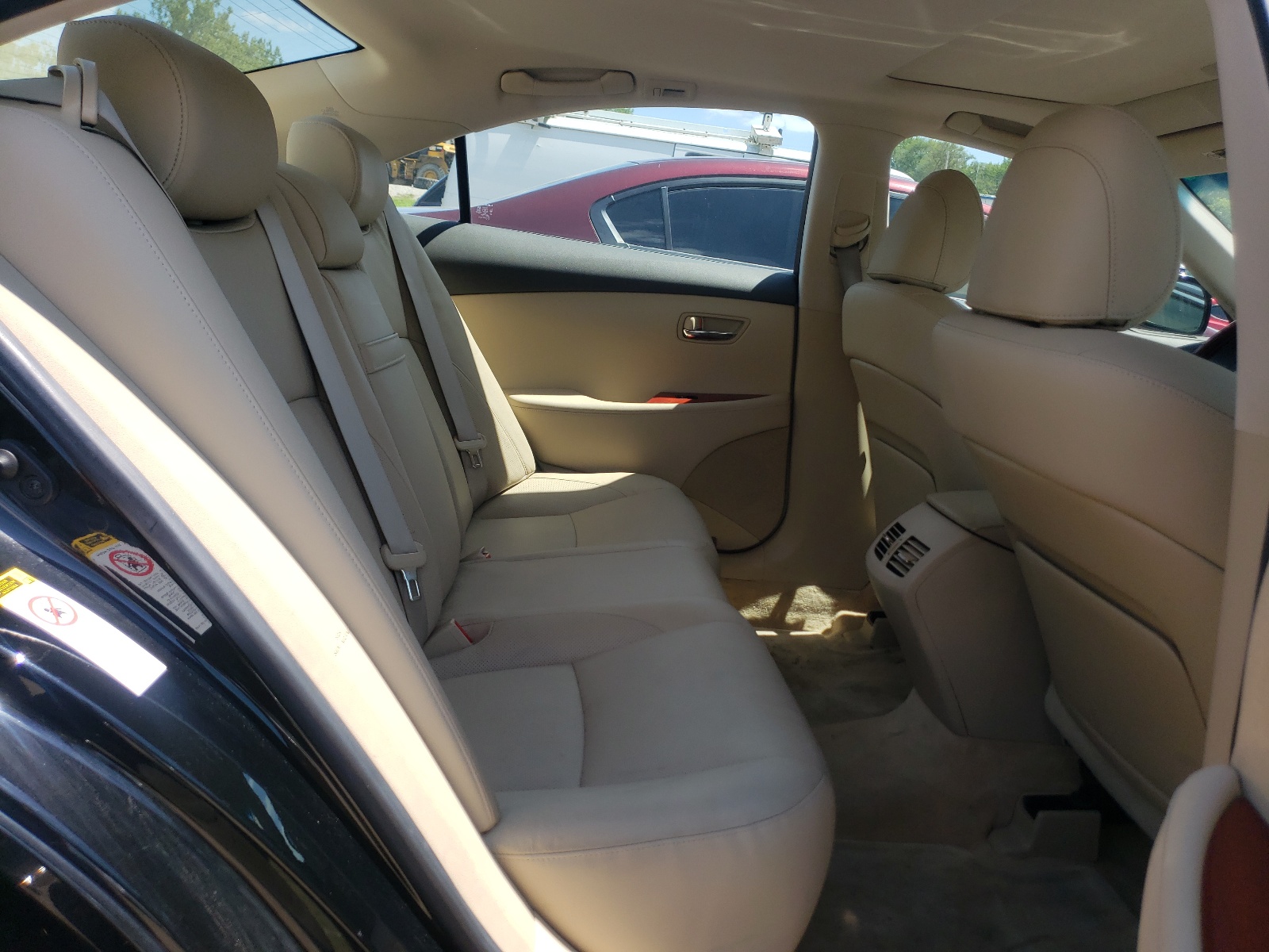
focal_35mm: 26
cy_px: 476
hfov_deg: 67.3
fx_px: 953
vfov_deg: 53.1
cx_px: 634
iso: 50
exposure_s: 1/1250
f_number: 1.5
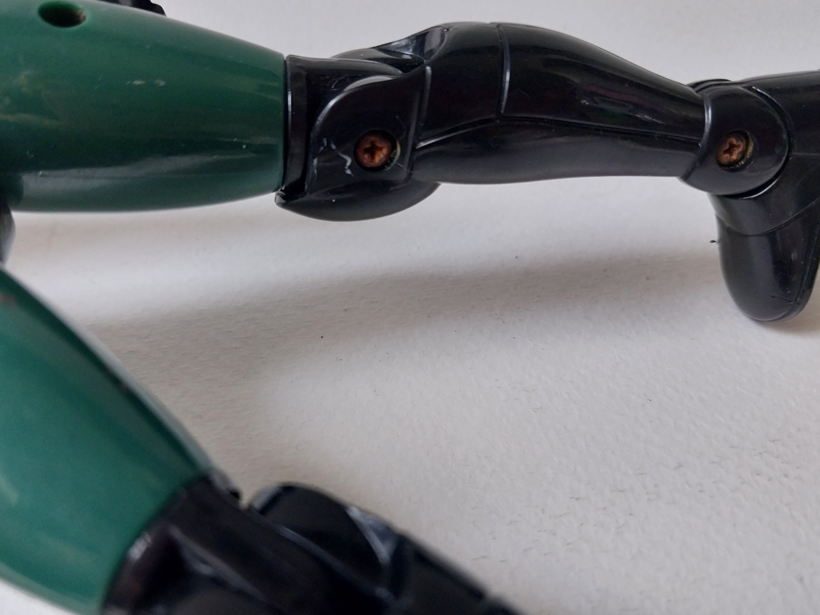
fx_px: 711
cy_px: 310
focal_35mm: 30
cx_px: 392
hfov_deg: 59.9
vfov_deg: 46.8
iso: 50
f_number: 1.8
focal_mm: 4
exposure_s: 1/60
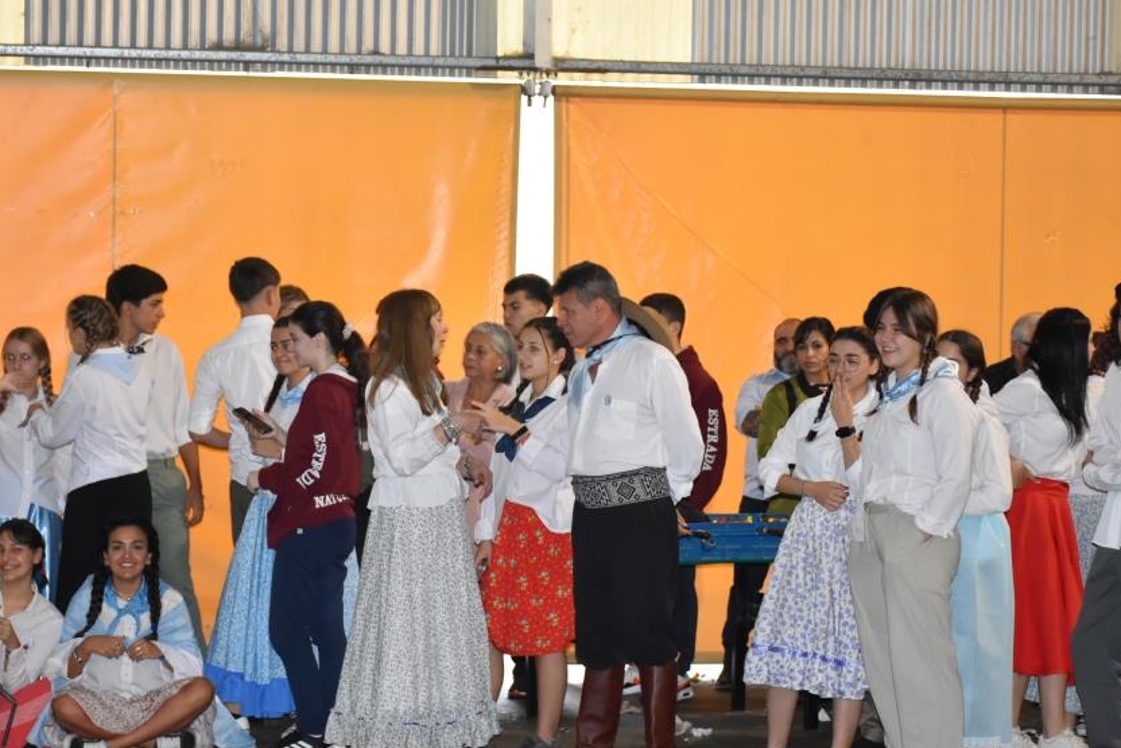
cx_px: 505
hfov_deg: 21.2
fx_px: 2990
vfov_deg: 14.3
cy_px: 437
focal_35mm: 96
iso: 1600
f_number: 5.6
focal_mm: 52
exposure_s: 1/80
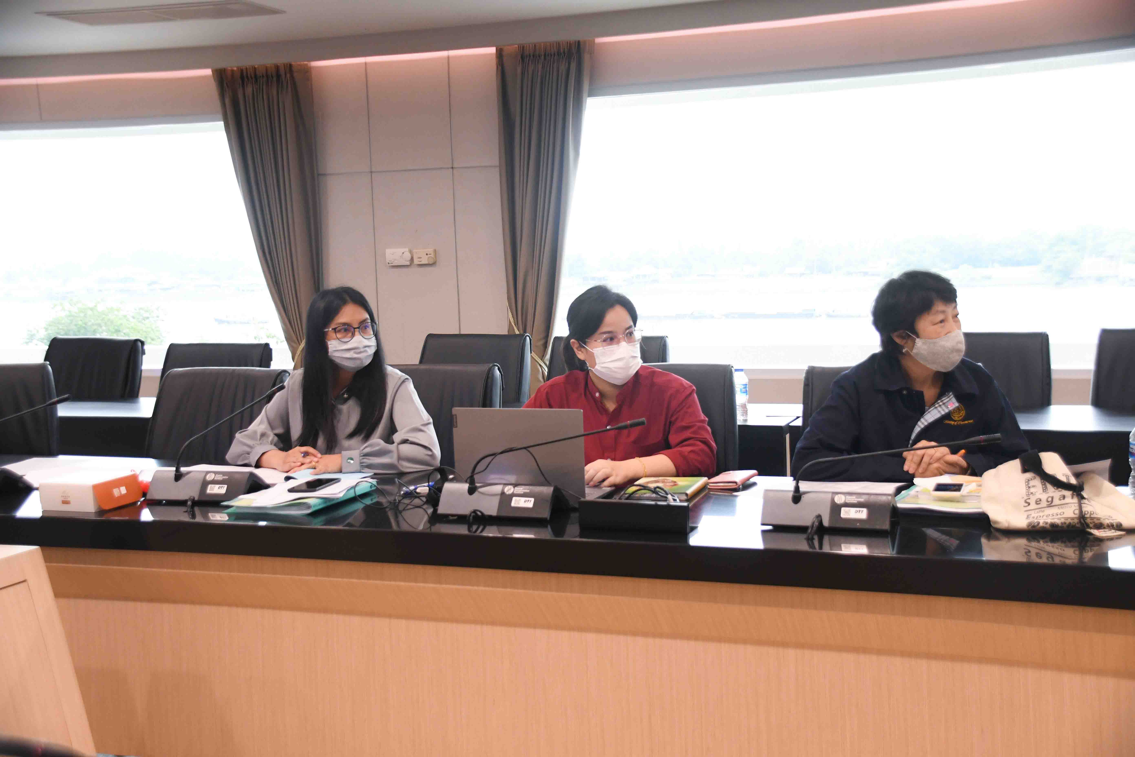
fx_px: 1513
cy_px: 378
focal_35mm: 48
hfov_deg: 41.1
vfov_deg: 28.1
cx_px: 568
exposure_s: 1/200
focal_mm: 32
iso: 1600
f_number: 4.2
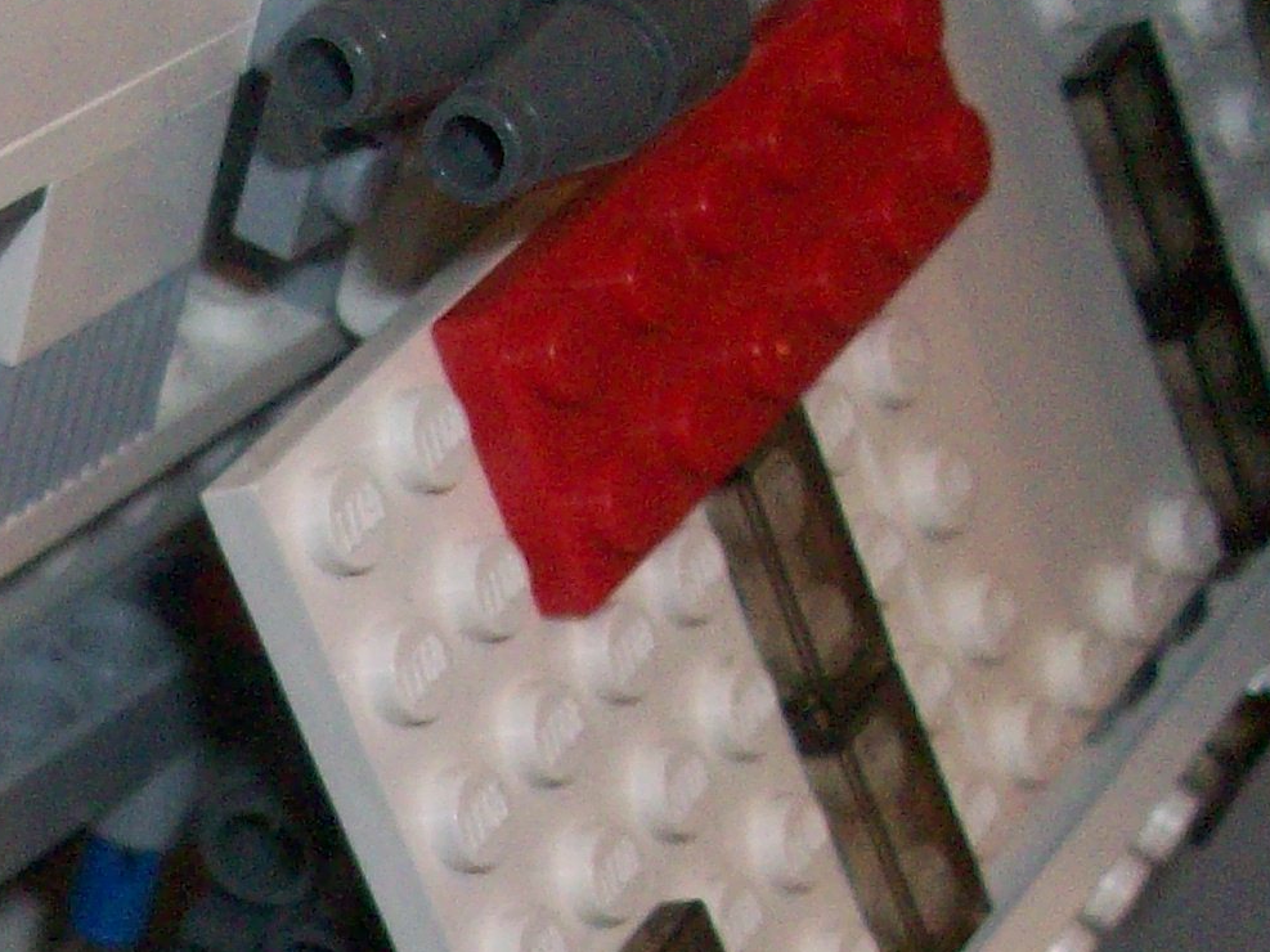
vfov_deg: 12.9
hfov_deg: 16.6
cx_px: -314
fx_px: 4145
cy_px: 1048
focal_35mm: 113
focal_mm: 5.7
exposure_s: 1/60
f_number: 2.8
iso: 160
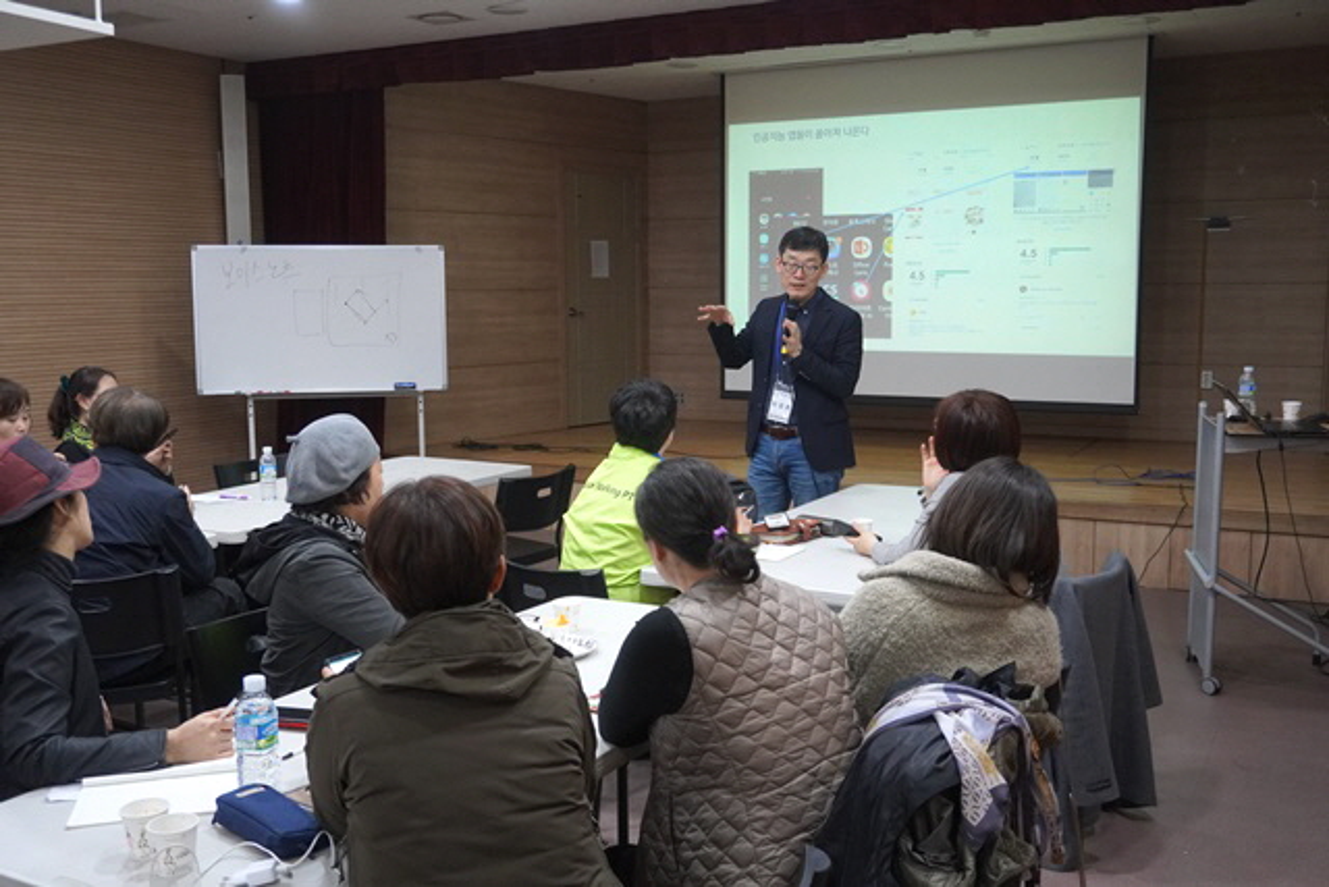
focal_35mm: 34
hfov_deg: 55.1
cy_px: 444
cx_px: 664
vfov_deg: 38.4
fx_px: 1274
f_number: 4.5
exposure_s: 1/160
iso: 2000
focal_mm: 23
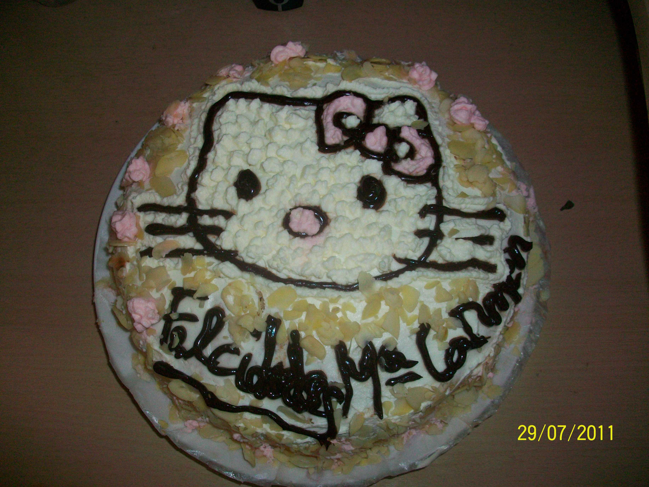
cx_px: 324
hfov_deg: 56.8
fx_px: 600
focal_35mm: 32
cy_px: 244
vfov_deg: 44.2
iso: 120
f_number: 2.8
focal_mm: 5.7
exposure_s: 1/60
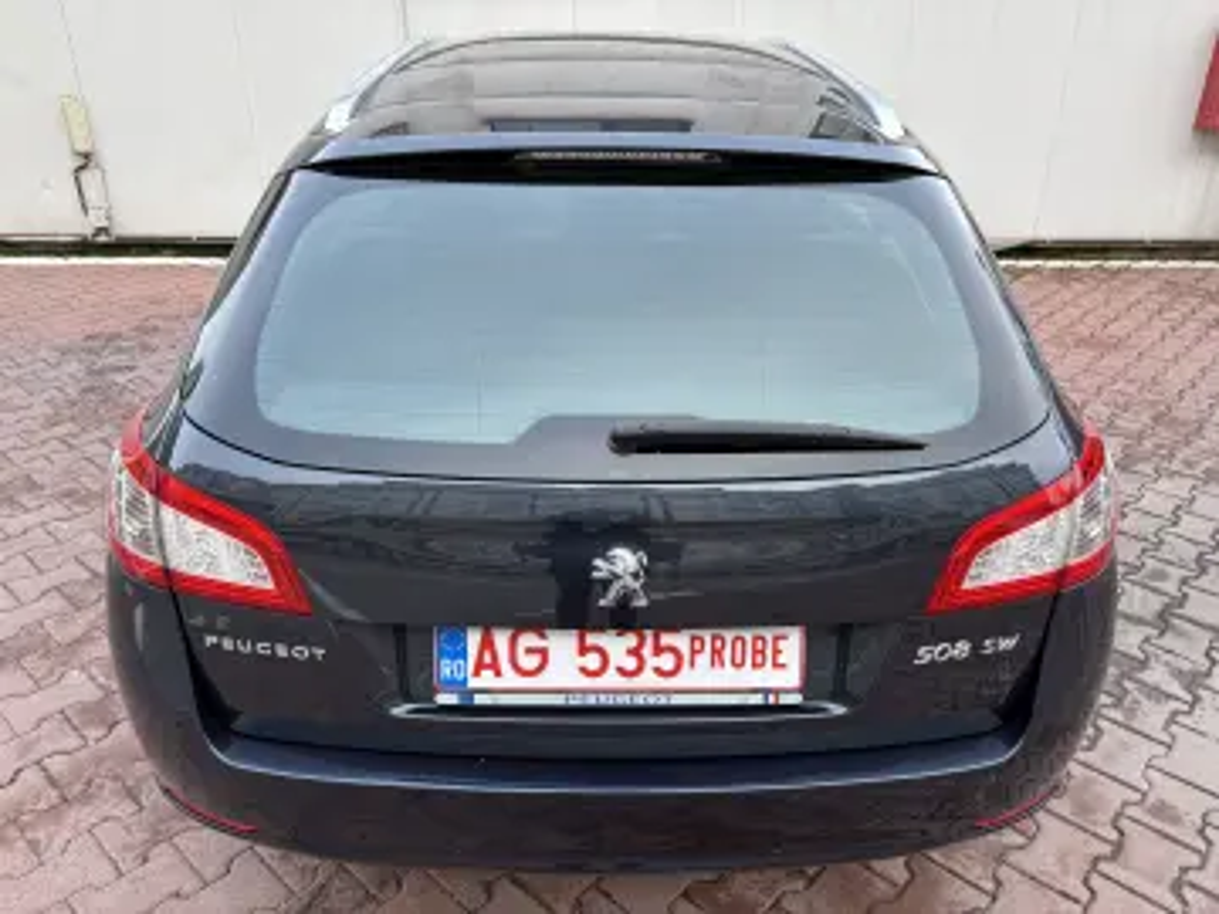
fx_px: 916
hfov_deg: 67.3
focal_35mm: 26
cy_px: 457
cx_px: 610
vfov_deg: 53.1
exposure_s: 1/122
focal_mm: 5.96
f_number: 1.6
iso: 100
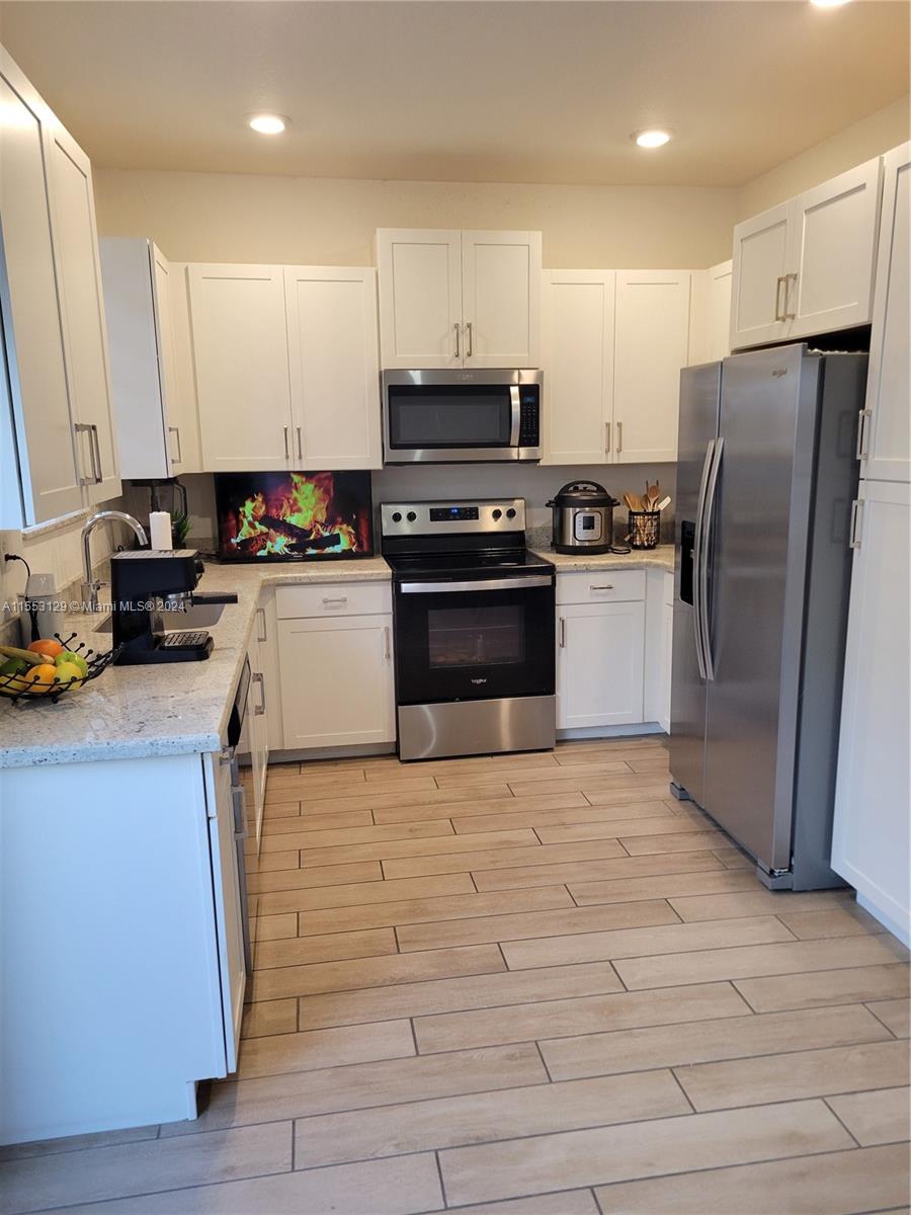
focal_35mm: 26
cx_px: 456
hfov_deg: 53.1
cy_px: 608
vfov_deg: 67.3
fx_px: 912
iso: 200
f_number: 1.8
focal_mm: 5.4
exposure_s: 1/120
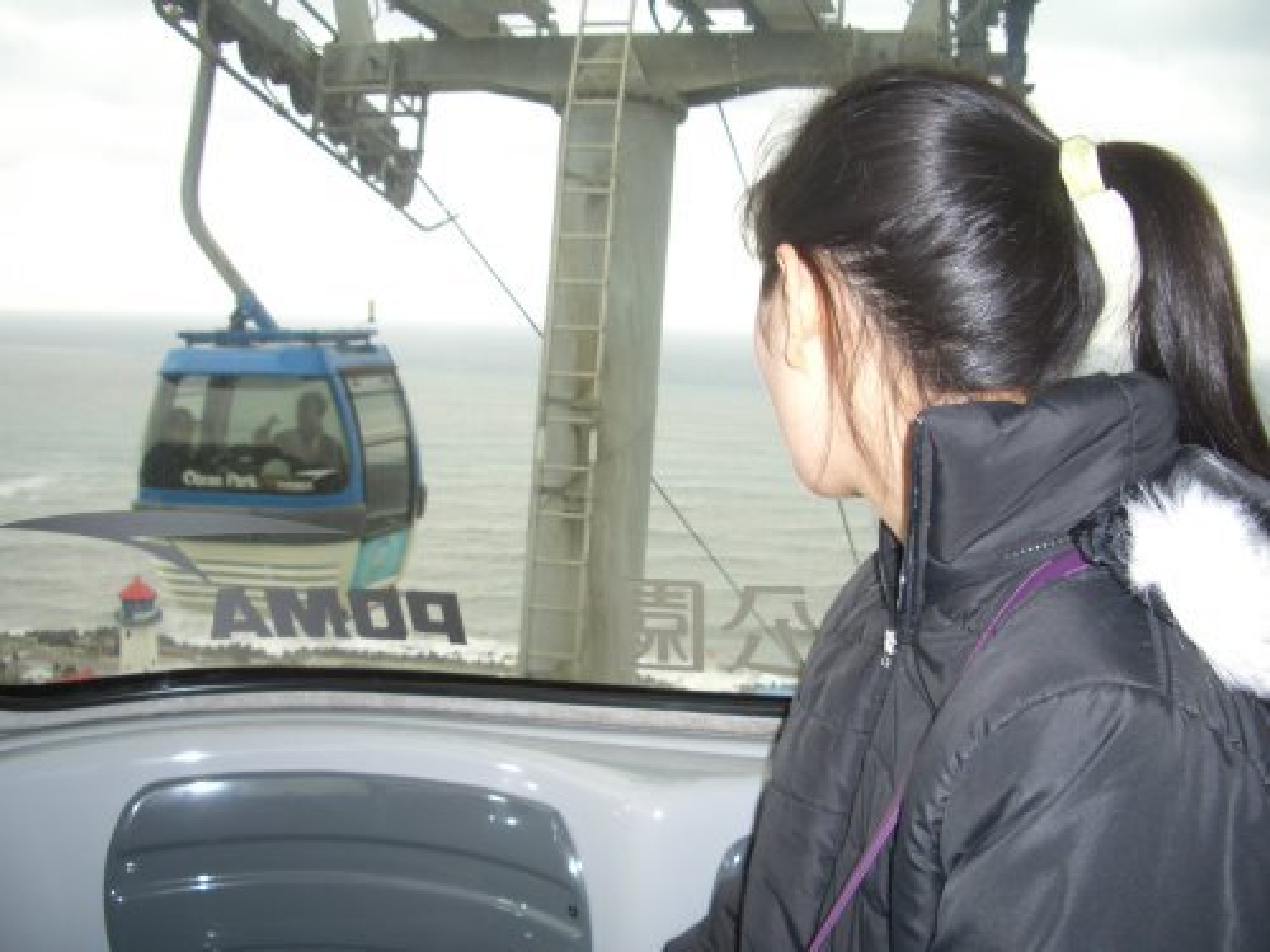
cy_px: 476
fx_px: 1284
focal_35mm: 35
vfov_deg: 40.7
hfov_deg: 52.6
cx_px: 635
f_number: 2.6
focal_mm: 5.8
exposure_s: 1/60
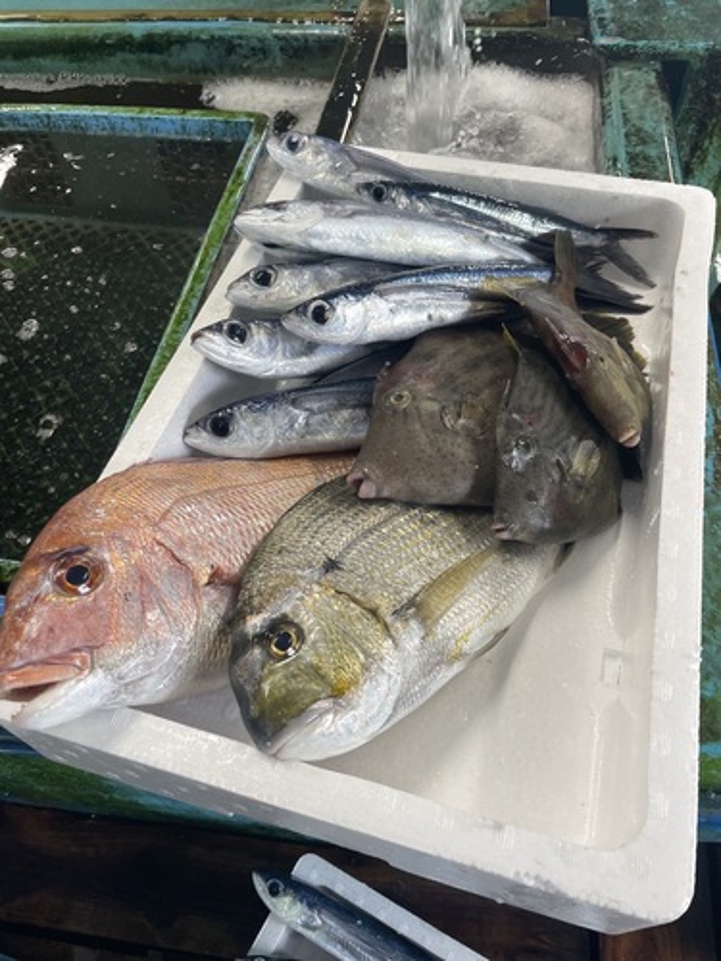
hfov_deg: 53.1
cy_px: 480
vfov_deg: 67.3
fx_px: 722
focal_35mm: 26
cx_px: 360
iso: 80
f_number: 1.6
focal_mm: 4.2
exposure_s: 1/120
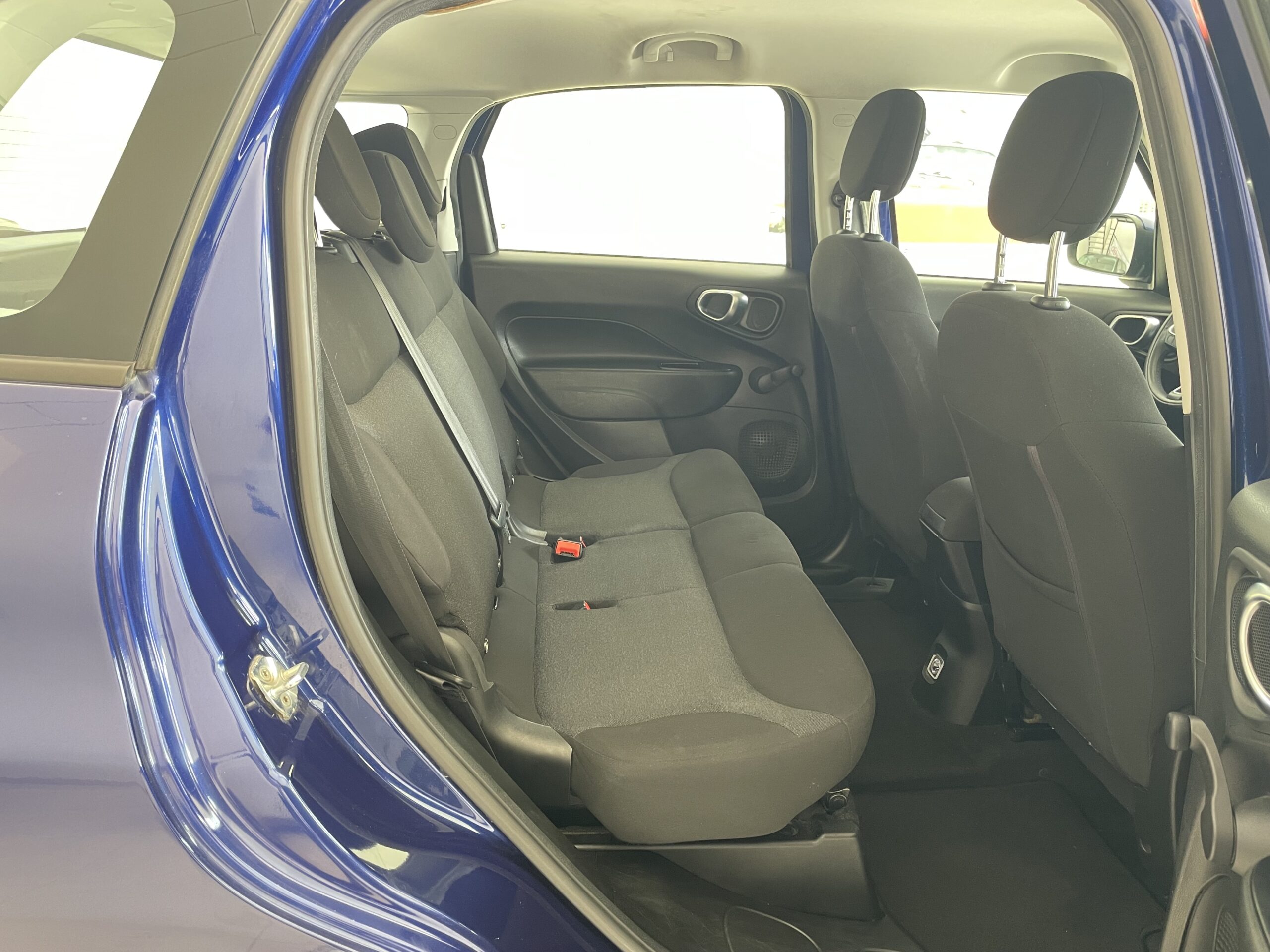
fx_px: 954
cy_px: 476
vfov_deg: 53.1
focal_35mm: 26
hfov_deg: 67.3
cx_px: 635
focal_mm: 4.2
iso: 160
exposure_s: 1/60
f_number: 1.6
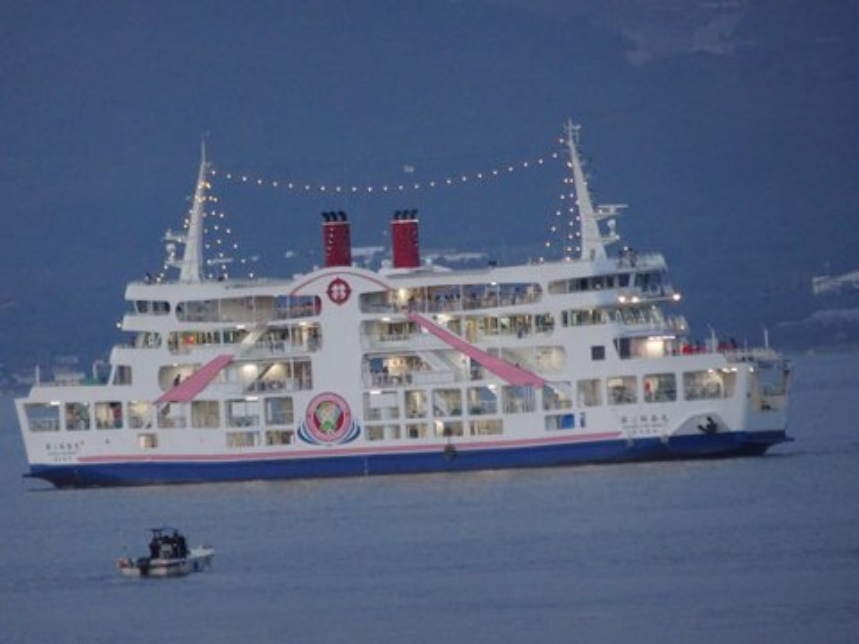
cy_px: 322
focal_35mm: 528
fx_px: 13102
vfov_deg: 2.8
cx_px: 430
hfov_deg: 3.8
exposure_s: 1/30
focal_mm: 90.16
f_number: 6.3
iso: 800
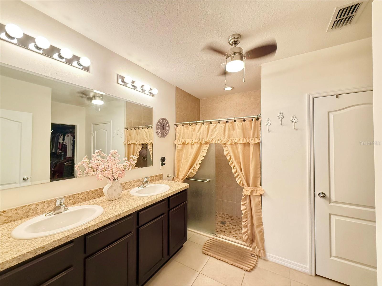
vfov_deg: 85.7
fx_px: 154
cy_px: 143
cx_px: 191
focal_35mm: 14
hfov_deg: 102.1
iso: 640
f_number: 2.2
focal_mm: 2.22
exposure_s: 1/60
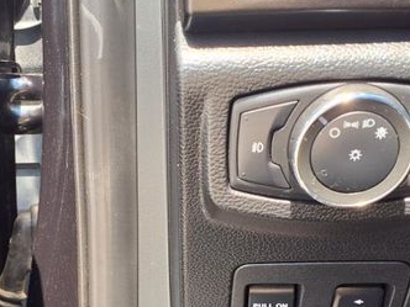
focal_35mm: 52
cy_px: 261
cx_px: 169
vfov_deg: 27.3
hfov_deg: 36.7
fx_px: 616
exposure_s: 1/120
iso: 40
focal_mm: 3.58
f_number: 1.9
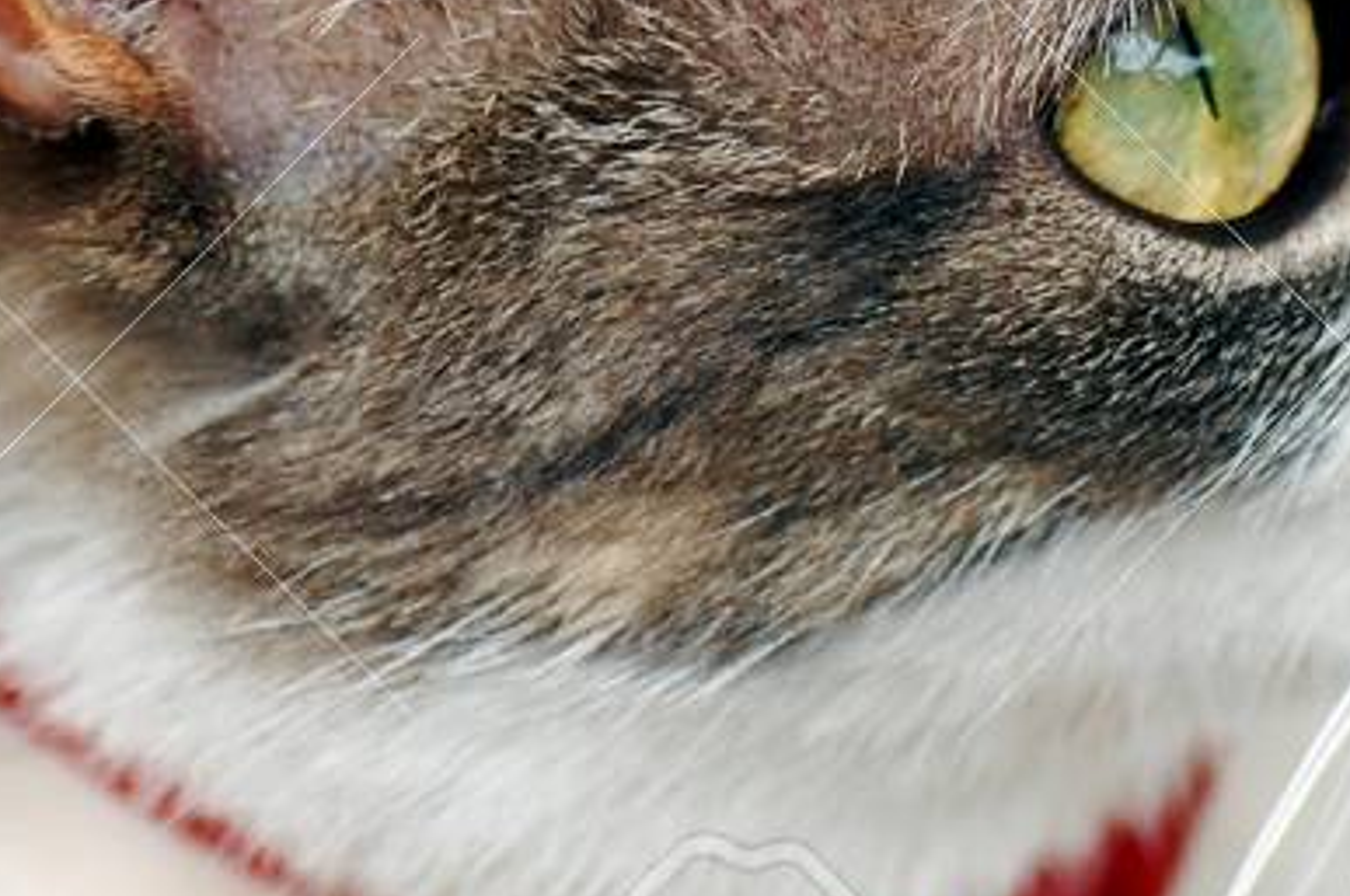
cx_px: 1347
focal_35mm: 454
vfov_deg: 3.0
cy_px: -406
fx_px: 17003
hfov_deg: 4.5
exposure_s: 1/500
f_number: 5.6
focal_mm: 90
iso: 360
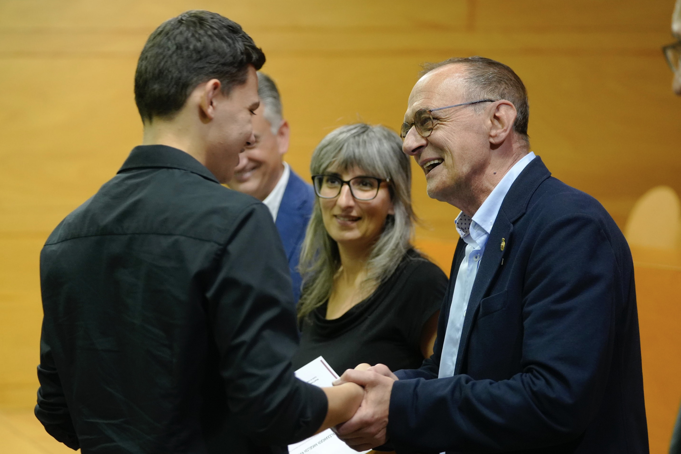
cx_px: 340
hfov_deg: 24.8
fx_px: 1551
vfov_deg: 16.7
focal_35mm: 82
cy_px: 227
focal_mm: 82
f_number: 2.8
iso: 4000
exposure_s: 1/100
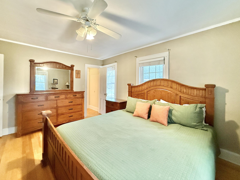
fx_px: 104
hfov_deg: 98.1
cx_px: 126
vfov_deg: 81.6
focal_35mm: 15
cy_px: 84
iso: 800
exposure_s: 1/60
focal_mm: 2.22
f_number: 2.2
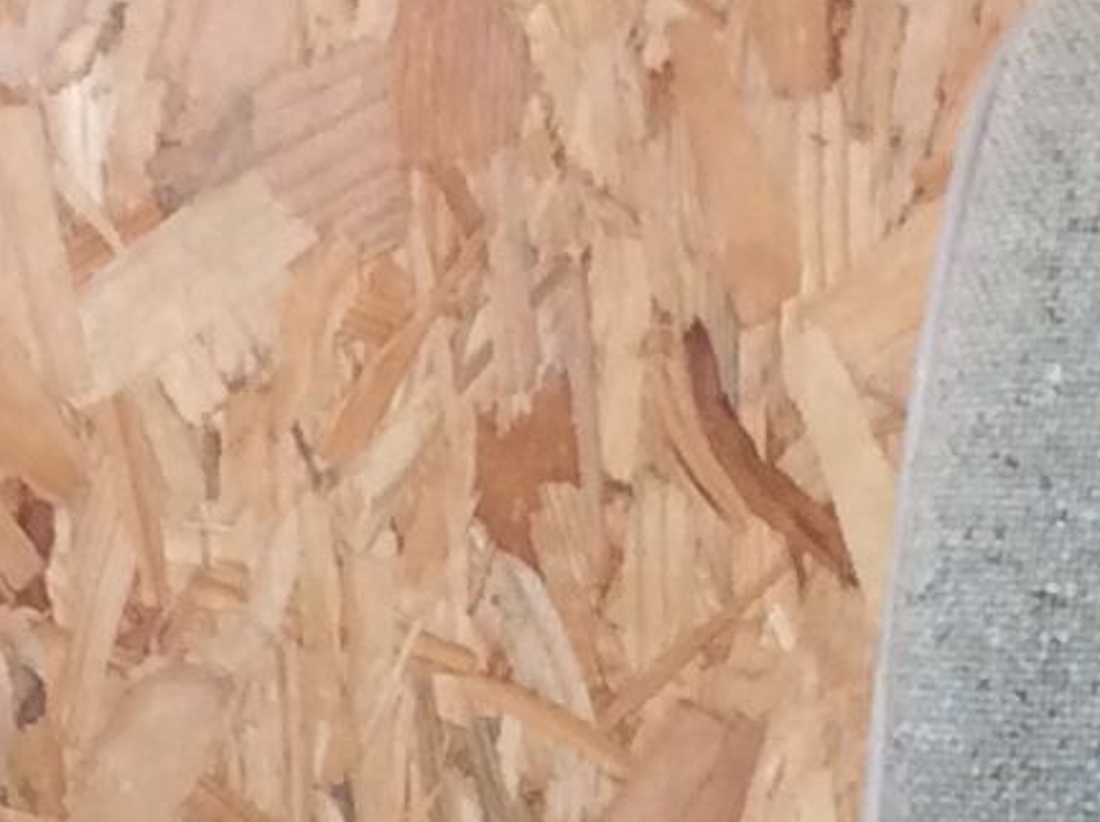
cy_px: 1840
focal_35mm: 192
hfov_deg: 10.2
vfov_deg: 7.3
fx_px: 6094
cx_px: 18
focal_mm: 3.3
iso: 40
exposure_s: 1/33
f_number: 2.4
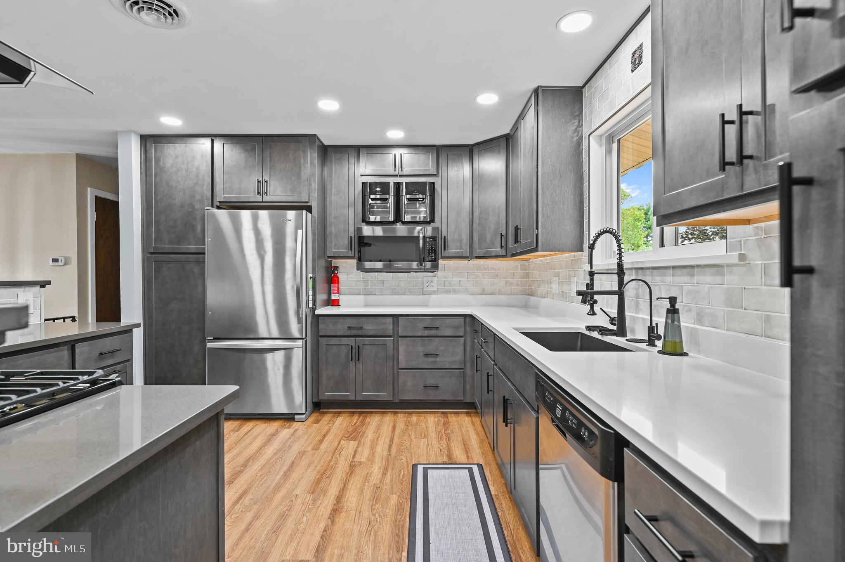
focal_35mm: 17
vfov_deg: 70.3
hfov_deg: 93.3
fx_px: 399
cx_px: 422
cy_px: 281
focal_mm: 17
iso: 400
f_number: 5.6
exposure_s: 1/15
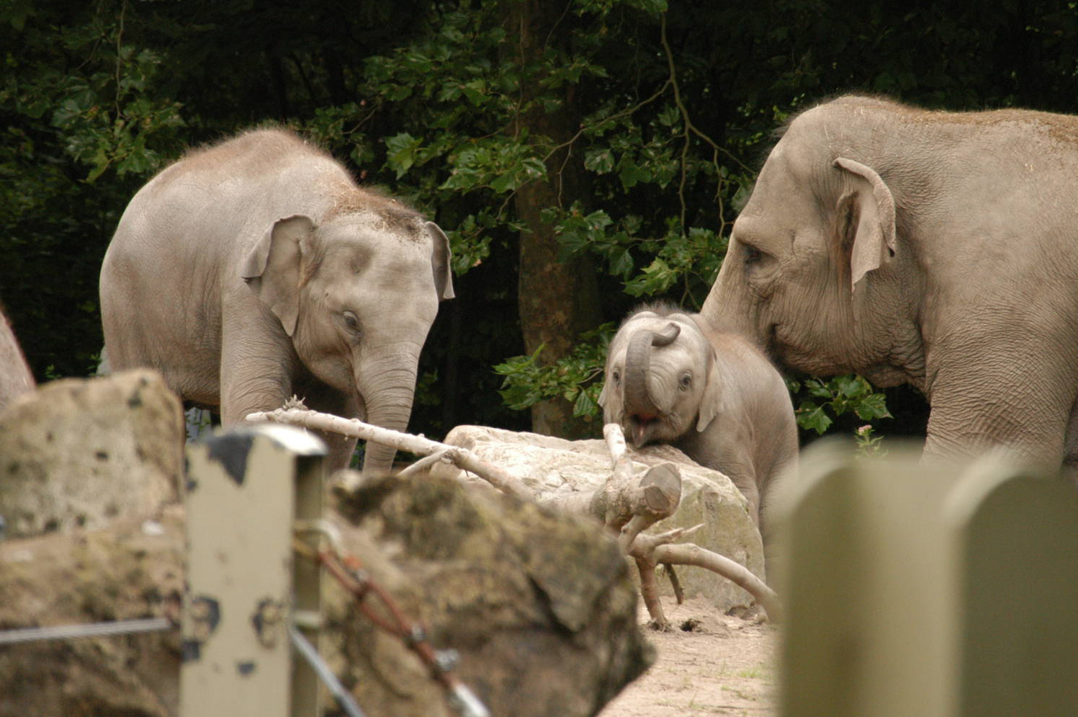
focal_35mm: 481
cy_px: 349
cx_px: 542
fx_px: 14389
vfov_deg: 2.9
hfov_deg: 4.3
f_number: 6.7
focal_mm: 300
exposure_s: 1/320
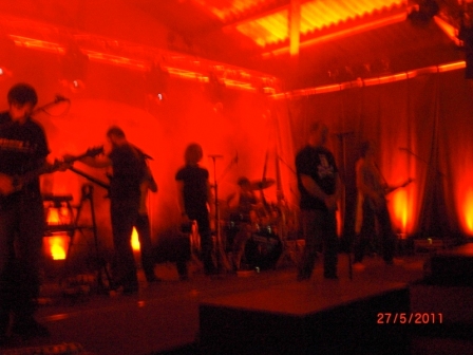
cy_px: 178
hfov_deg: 49.0
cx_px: 236
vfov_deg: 37.7
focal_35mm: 38
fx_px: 519
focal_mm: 6.3
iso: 800
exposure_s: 1/8
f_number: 3.1
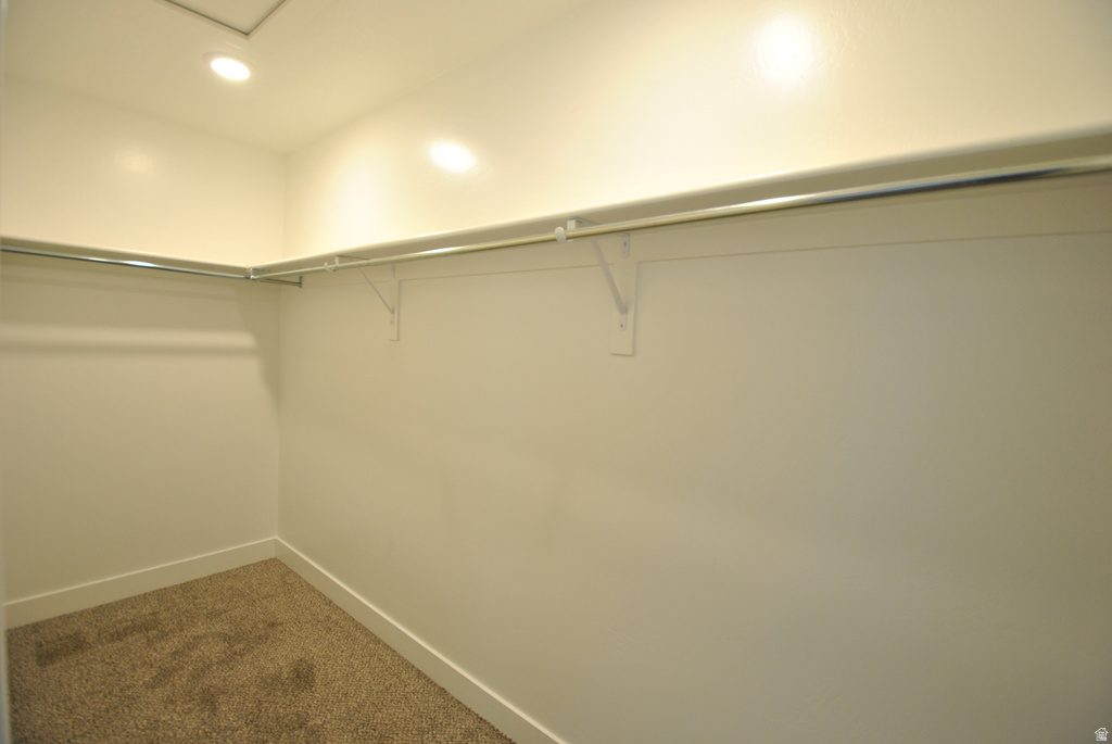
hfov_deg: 100.3
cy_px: 372
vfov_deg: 77.5
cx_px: 556
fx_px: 464
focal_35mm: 15
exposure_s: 1/30
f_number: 3.5
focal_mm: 10
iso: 250
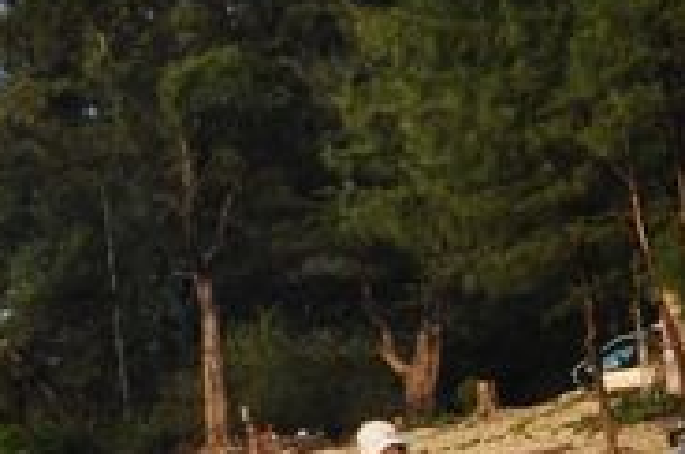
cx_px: 823
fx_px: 5261
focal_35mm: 277
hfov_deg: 7.4
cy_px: 409
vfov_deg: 4.9
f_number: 8
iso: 200
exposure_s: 1/250
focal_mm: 34
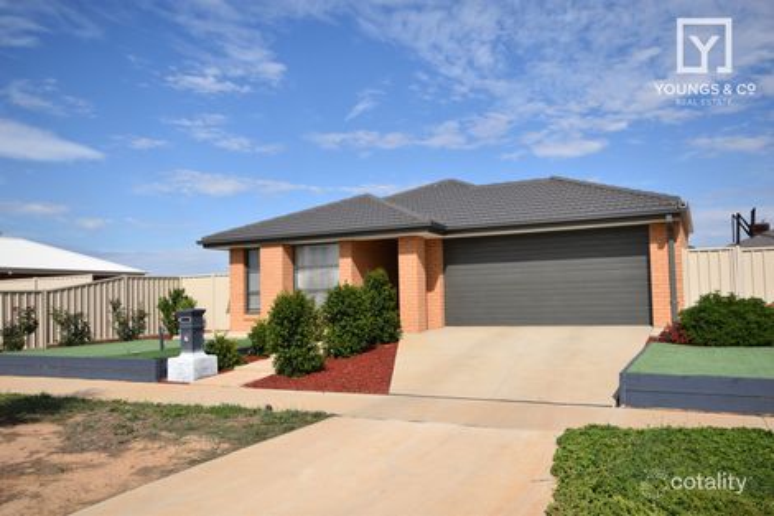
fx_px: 645
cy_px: 258
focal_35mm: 30
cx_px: 387
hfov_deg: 61.9
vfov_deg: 43.6
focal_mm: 20
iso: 100
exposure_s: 1/320
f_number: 9
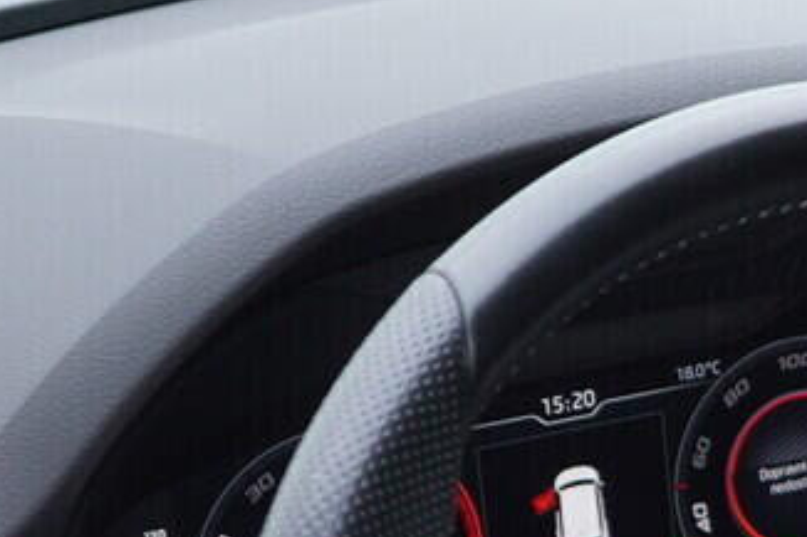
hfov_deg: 12.2
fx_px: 3562
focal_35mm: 159
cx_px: 1292
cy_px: 812
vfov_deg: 8.4
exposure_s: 1/40
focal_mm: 24
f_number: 2.8
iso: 200
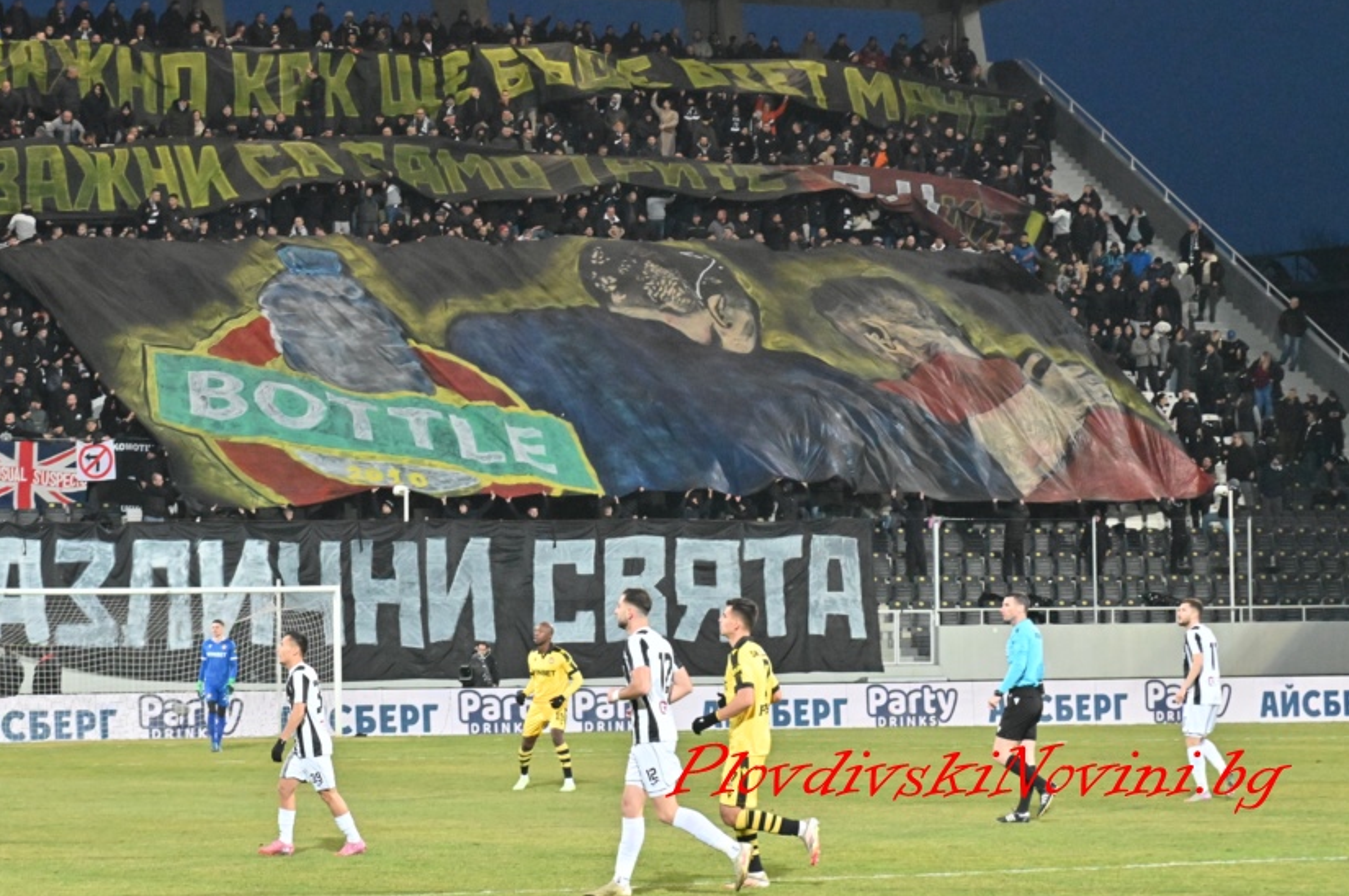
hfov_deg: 13.8
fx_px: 5577
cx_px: 559
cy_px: 354
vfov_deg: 9.2
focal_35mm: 149
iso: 10000
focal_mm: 120
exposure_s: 1/400
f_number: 10
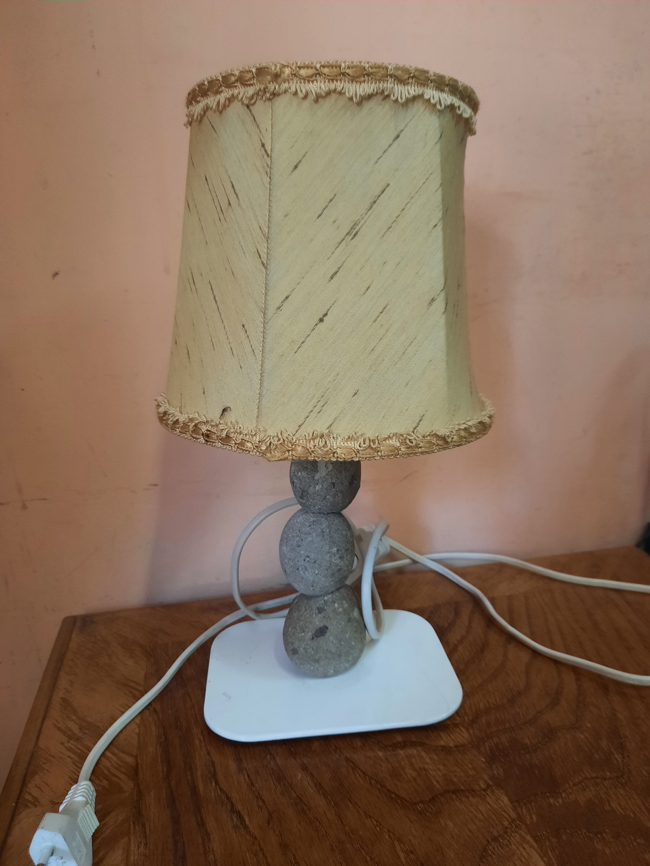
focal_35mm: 25
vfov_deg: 69.4
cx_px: 325
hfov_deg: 54.9
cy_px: 433
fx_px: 626
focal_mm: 4.6
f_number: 2
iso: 320
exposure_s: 1/50
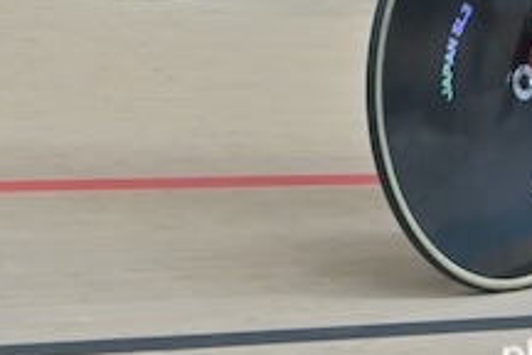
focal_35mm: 185
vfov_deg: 7.2
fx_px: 2734
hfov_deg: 11.1
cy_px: -258
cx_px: 94
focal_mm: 50
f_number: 7.1
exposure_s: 1/400
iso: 1600
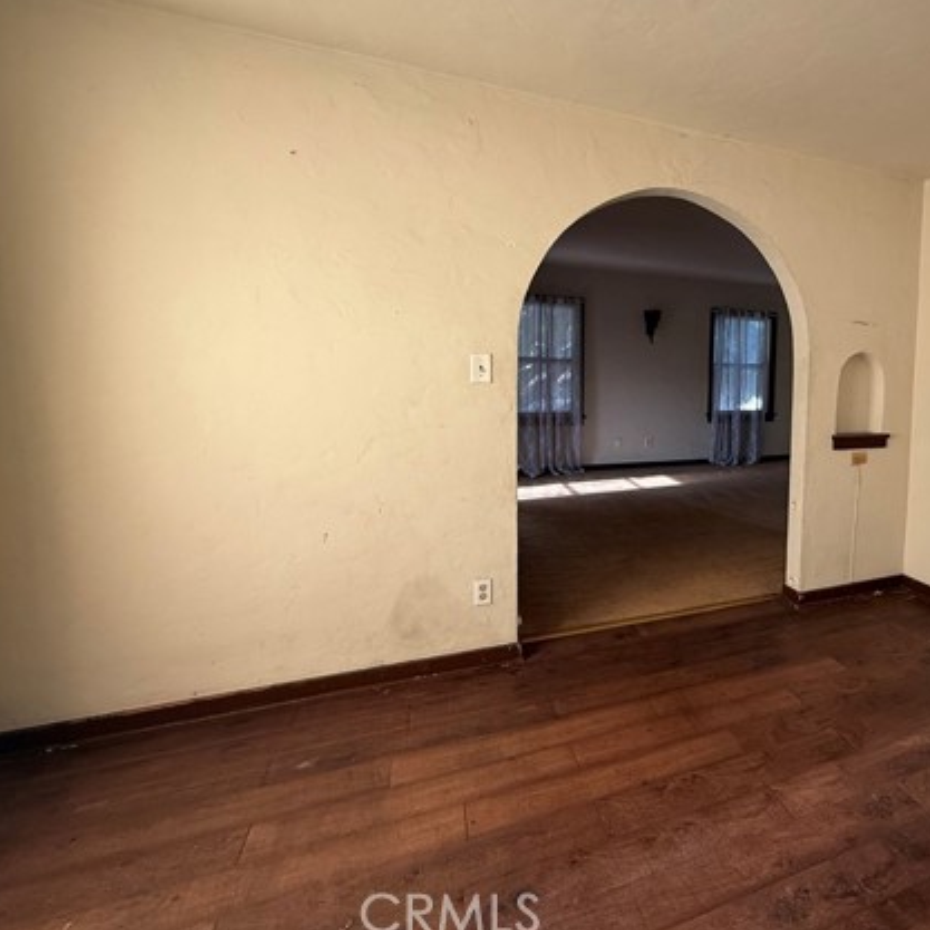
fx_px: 578
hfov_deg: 72.5
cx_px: 694
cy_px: 410
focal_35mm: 19
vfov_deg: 77.4
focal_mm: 2.22
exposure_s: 1/99
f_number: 2.2
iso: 200
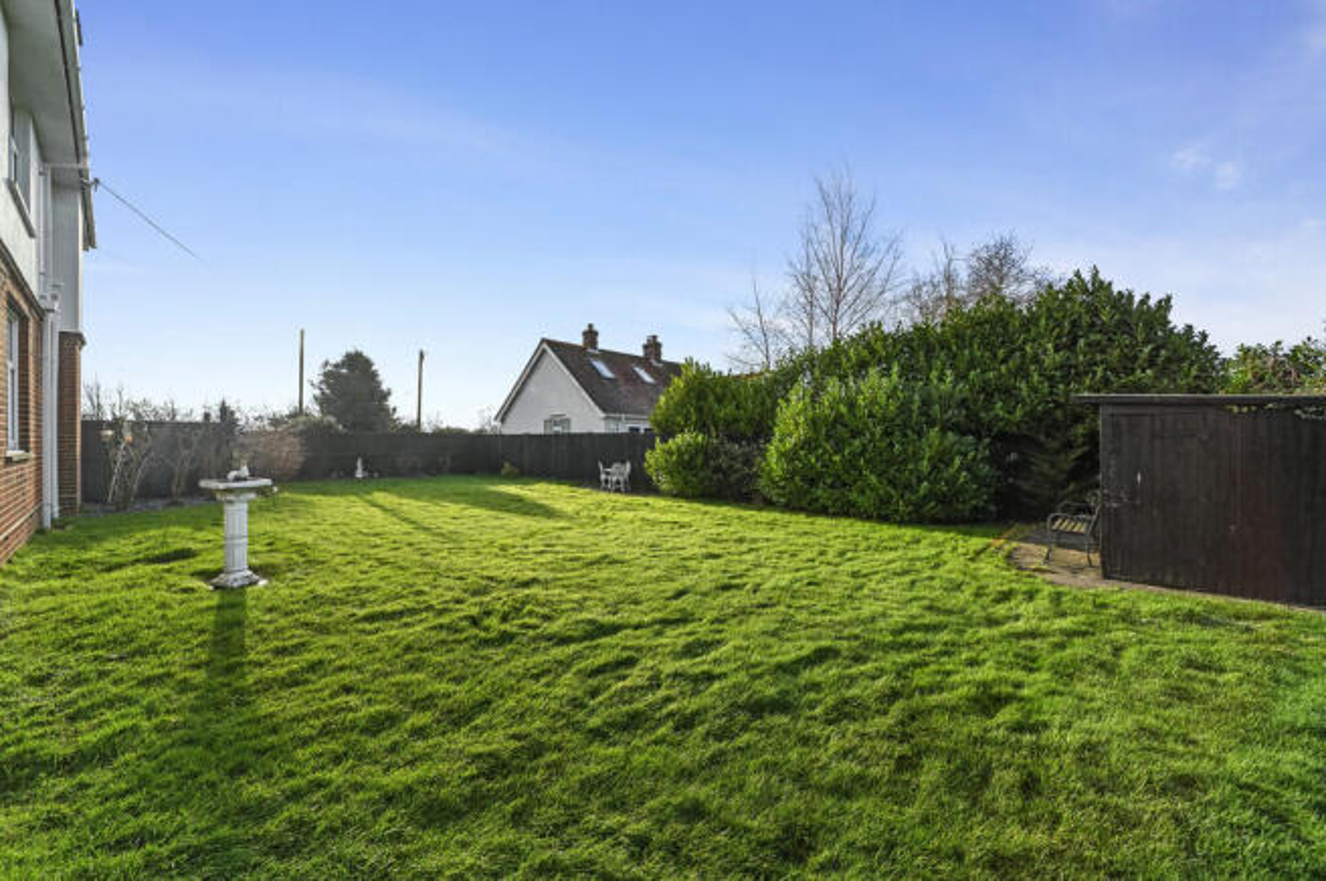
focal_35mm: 14
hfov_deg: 104.3
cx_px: 663
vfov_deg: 81.1
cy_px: 440
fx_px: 515
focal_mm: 14
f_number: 13
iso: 500
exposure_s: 1/200
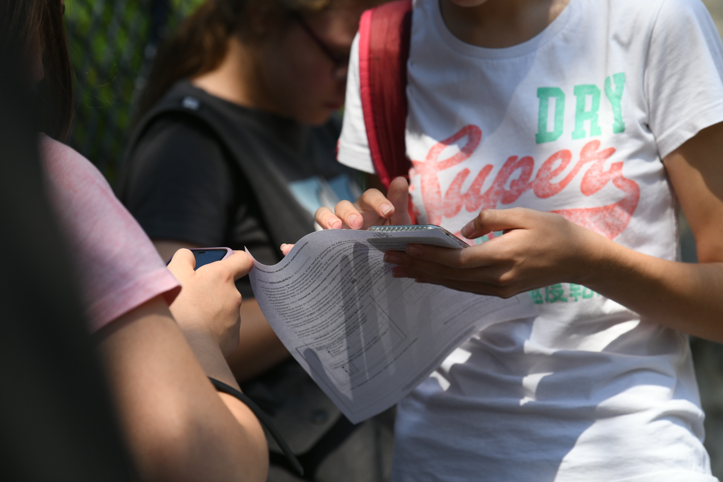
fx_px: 3816
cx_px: 362
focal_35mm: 190
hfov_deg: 10.8
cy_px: 241
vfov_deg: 7.2
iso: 1000
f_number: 5
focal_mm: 190
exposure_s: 1/5000
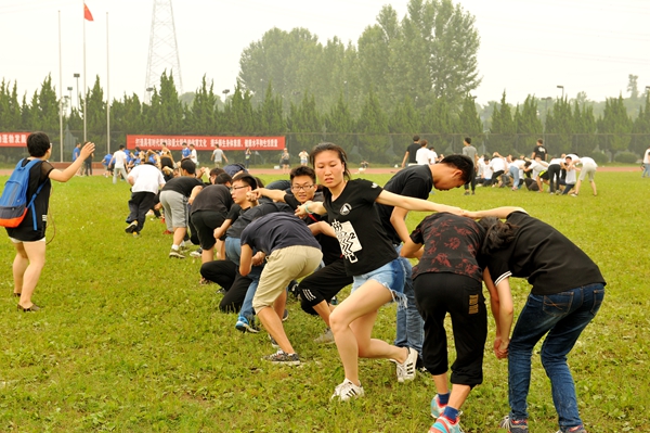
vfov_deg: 25.9
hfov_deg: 38.2
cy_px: 216
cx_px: 325
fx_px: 938
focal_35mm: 52
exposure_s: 1/250
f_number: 6.3
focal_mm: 52
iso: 320
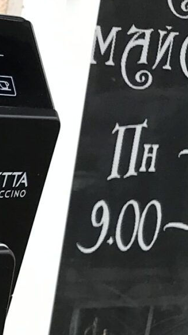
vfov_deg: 15.1
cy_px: 433
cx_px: -356
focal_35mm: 136
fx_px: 1205
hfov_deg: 7.8
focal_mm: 3.99
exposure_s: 1/287
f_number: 1.8
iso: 20
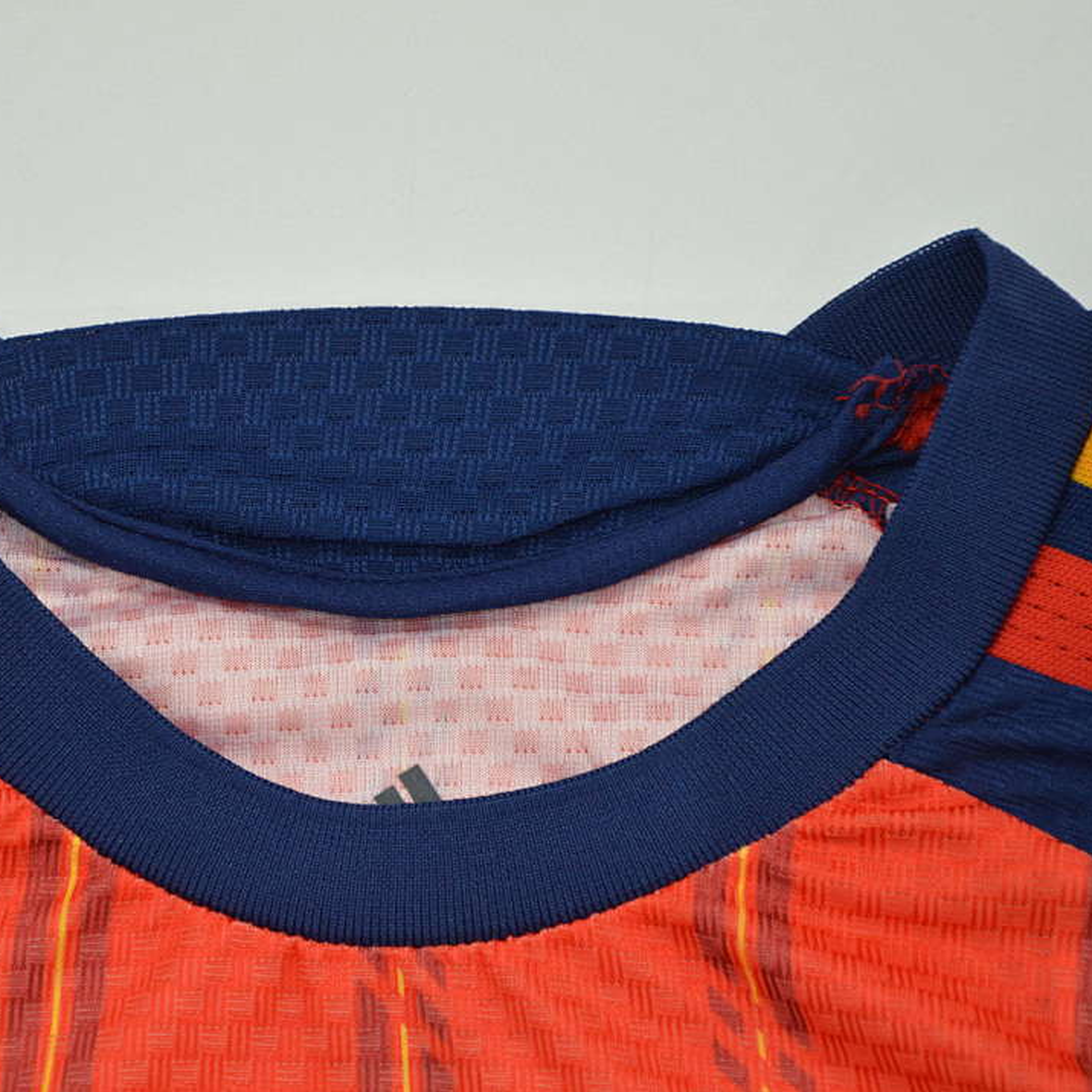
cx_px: 435
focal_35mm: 173
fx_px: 6174
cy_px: 546
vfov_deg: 10.1
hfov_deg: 10.1
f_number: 7.1
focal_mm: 90
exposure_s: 1/200
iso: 400
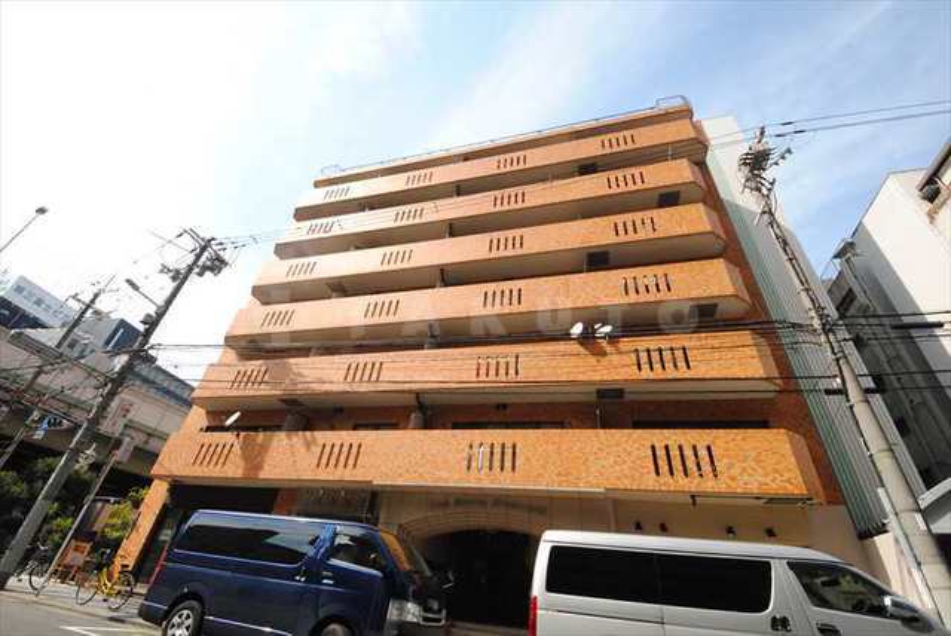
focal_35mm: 14
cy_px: 318
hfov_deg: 103.2
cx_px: 476
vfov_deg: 80.3
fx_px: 377
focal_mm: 9.5
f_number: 11
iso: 800
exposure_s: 1/500
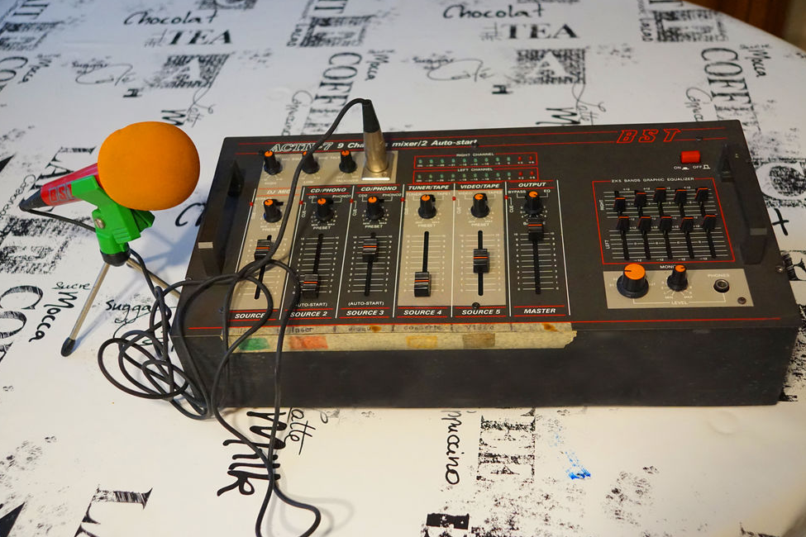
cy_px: 265
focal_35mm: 40
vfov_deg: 33.4
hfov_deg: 48.5
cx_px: 408
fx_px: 895
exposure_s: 1/125
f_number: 4
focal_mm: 26
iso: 3200
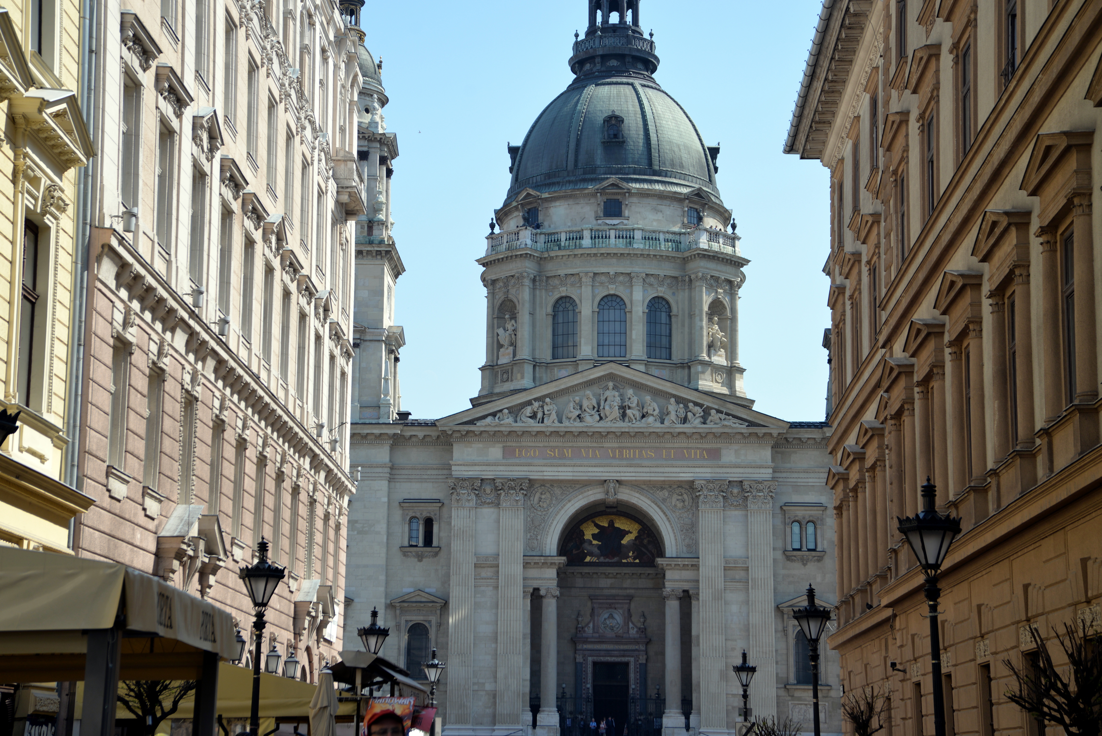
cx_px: 551
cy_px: 368
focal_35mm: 66
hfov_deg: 30.5
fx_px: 2021
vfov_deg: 20.6
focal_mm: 66
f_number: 6.3
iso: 200
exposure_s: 1/640
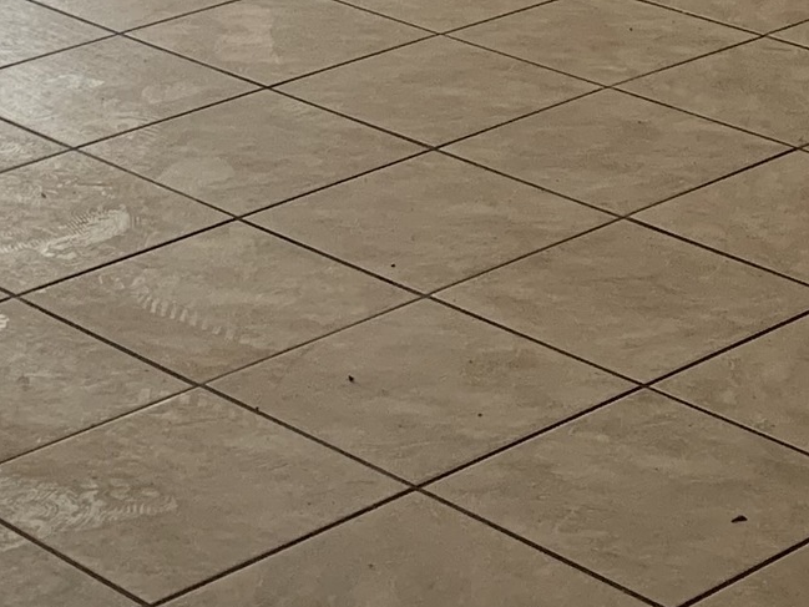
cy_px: -790
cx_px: 391
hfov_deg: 16.0
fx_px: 2875
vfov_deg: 10.6
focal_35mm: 123
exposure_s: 1/121
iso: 64
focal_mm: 4.25
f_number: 1.8
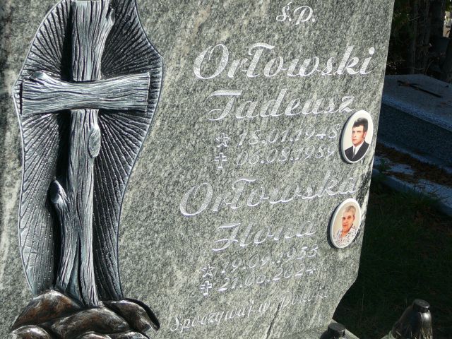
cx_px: 226
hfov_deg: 32.7
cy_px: 170
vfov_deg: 24.8
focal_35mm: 59
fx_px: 770
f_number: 3.5
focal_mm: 8.7
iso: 80
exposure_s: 1/640
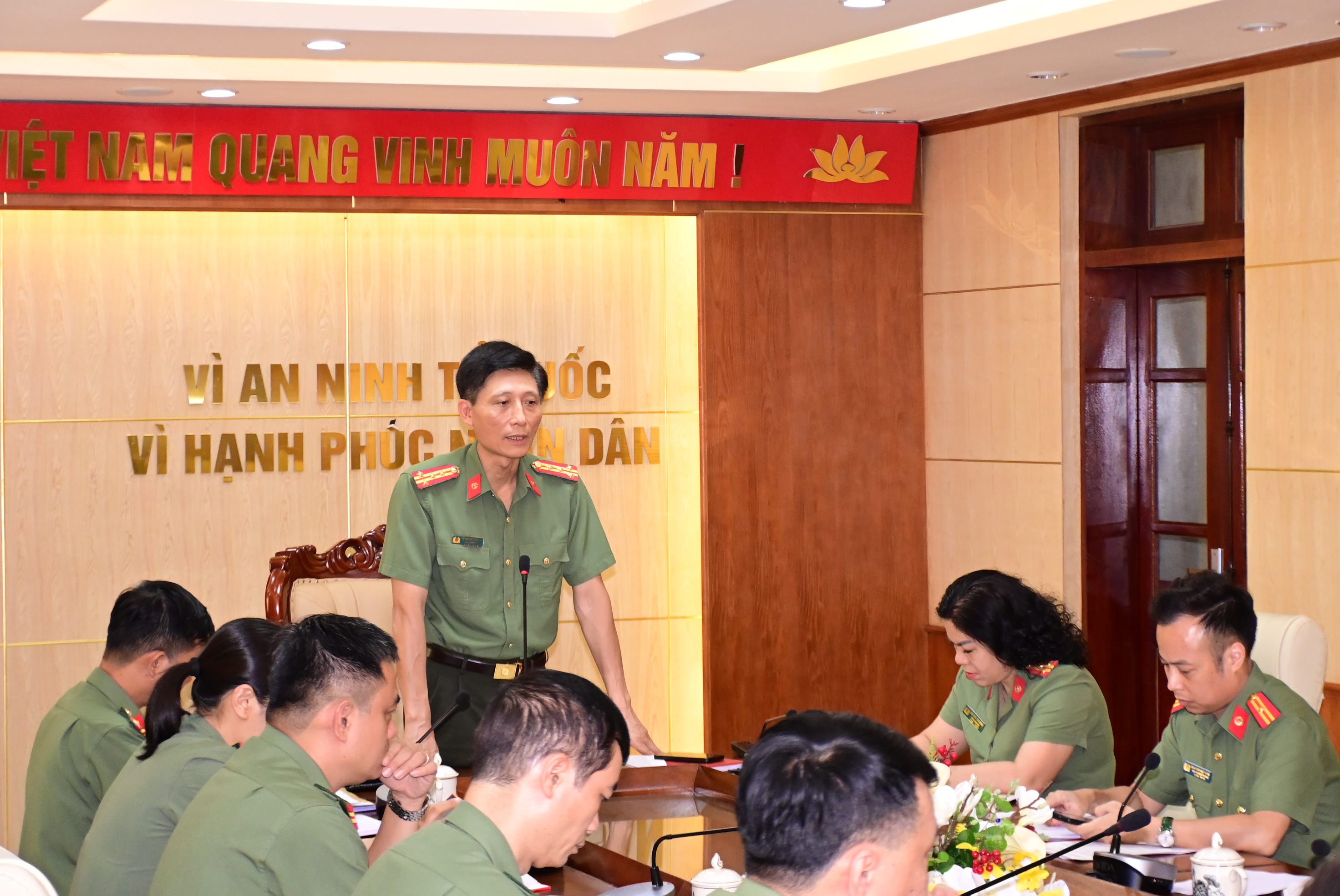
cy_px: 448
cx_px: 670
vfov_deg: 18.2
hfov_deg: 27.0
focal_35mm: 75
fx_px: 2794
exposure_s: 1/200
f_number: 4.8
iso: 2500
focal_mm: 50
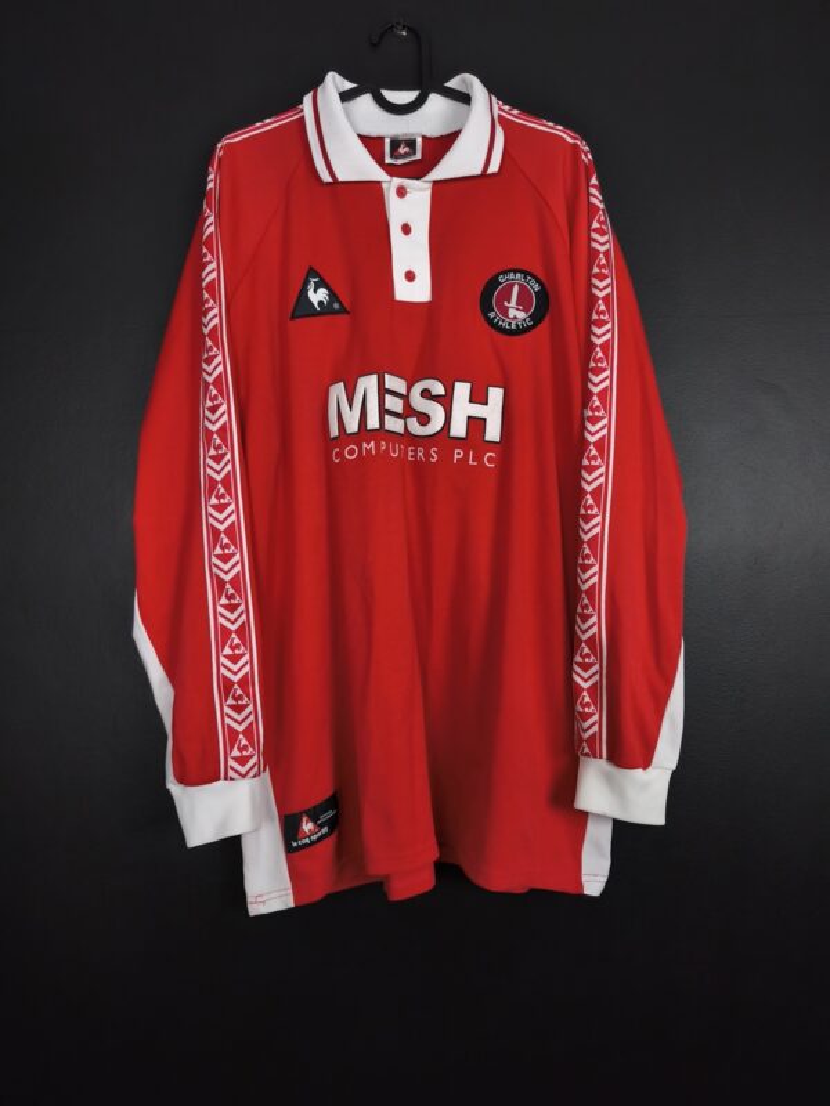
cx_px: 415
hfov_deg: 58.9
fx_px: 735
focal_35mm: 23
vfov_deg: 73.9
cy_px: 553
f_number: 1.6
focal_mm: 6.57
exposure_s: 1/125
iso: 320
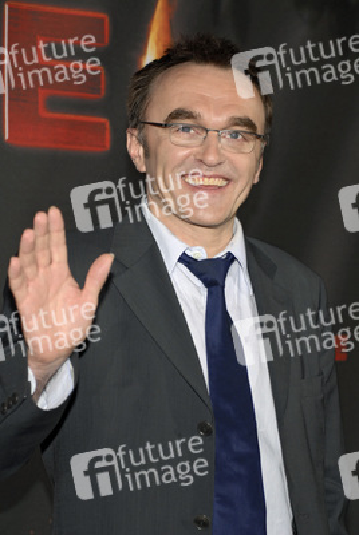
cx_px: 180
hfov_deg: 11.5
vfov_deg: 17.0
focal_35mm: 120
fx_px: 1789
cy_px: 268
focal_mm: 80
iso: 400
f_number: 5.6
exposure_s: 1/50
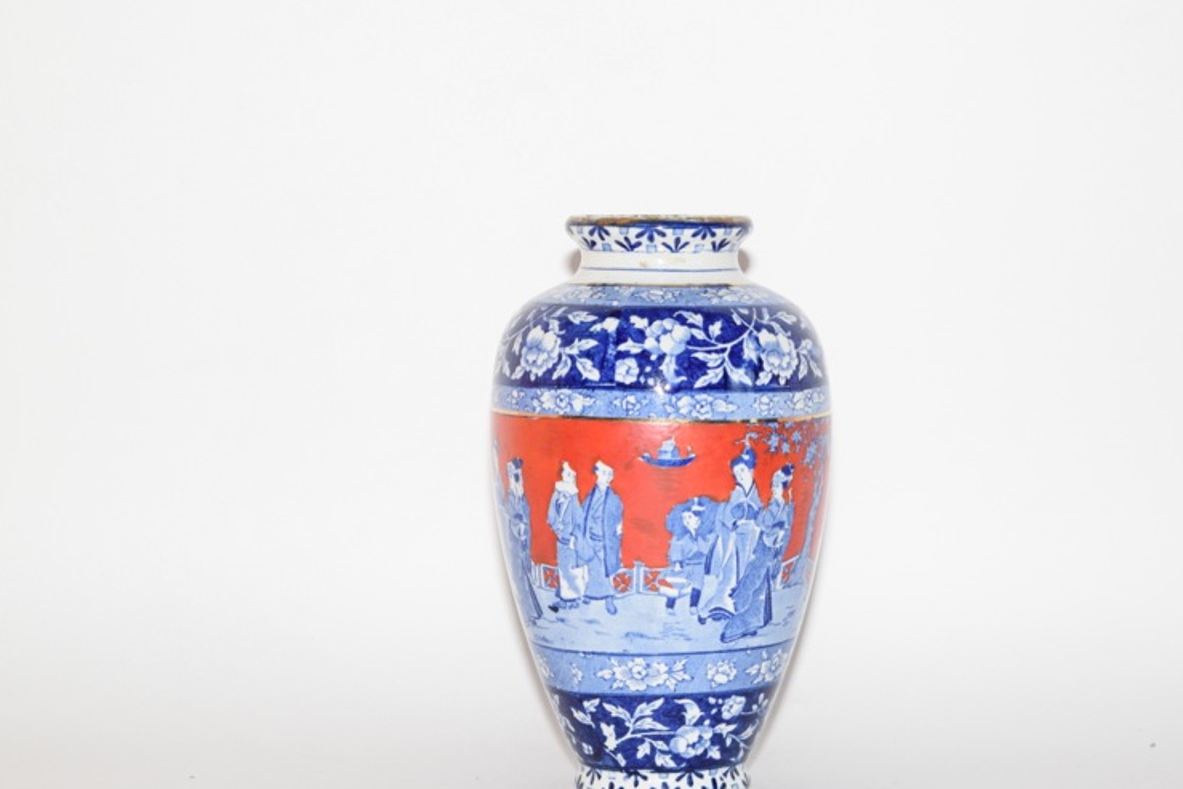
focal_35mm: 112
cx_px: 652
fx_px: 3670
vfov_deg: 12.3
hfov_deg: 18.3
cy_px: 487
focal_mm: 55
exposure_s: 1/60
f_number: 5.6
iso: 1400
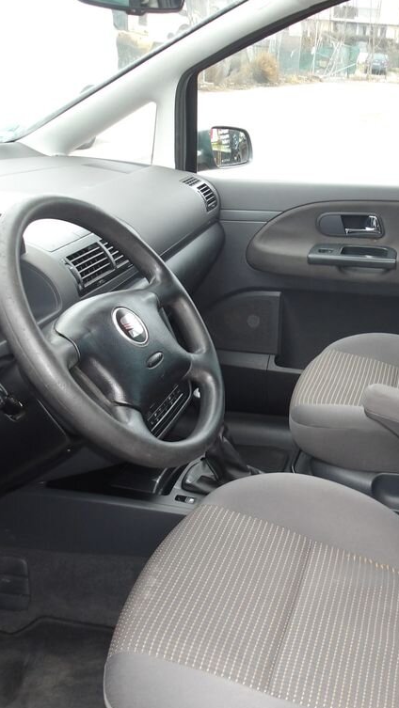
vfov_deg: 50.5
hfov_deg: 29.0
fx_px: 752
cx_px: 329
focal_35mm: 40
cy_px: 354
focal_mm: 4.9
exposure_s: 1/30
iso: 143
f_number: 3
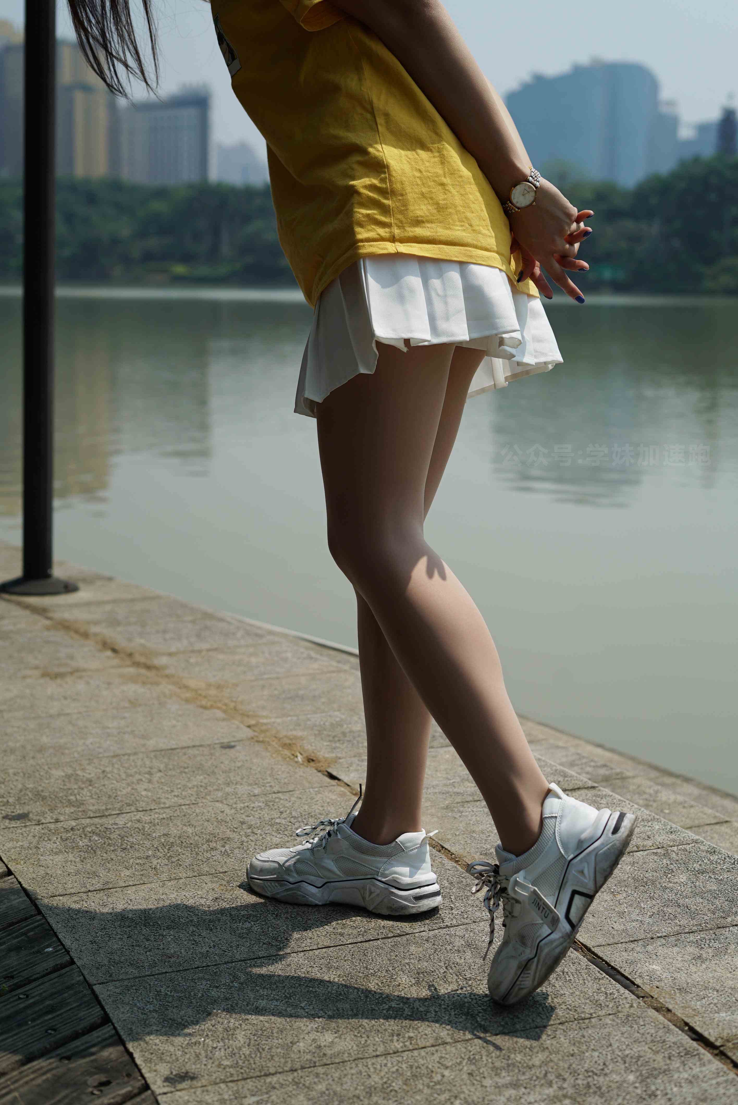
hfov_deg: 27.0
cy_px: 552
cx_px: 369
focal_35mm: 50
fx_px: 1535
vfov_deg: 39.6
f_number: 4
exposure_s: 1/2000
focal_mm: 50
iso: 100
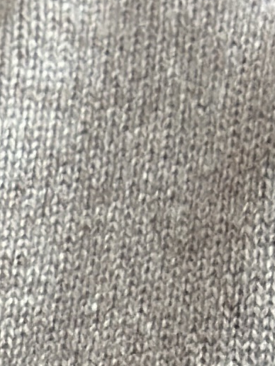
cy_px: 1258
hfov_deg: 4.0
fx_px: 3960
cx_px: 322
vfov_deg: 4.9
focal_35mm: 374
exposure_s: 1/100
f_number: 1.78
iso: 125
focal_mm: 6.86
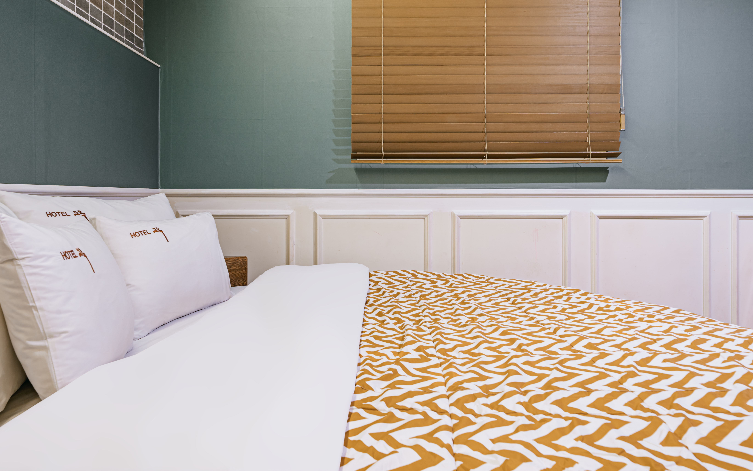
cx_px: 356
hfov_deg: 77.1
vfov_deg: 52.8
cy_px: 202
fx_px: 472
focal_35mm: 23
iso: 100
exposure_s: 6
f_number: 10
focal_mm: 21
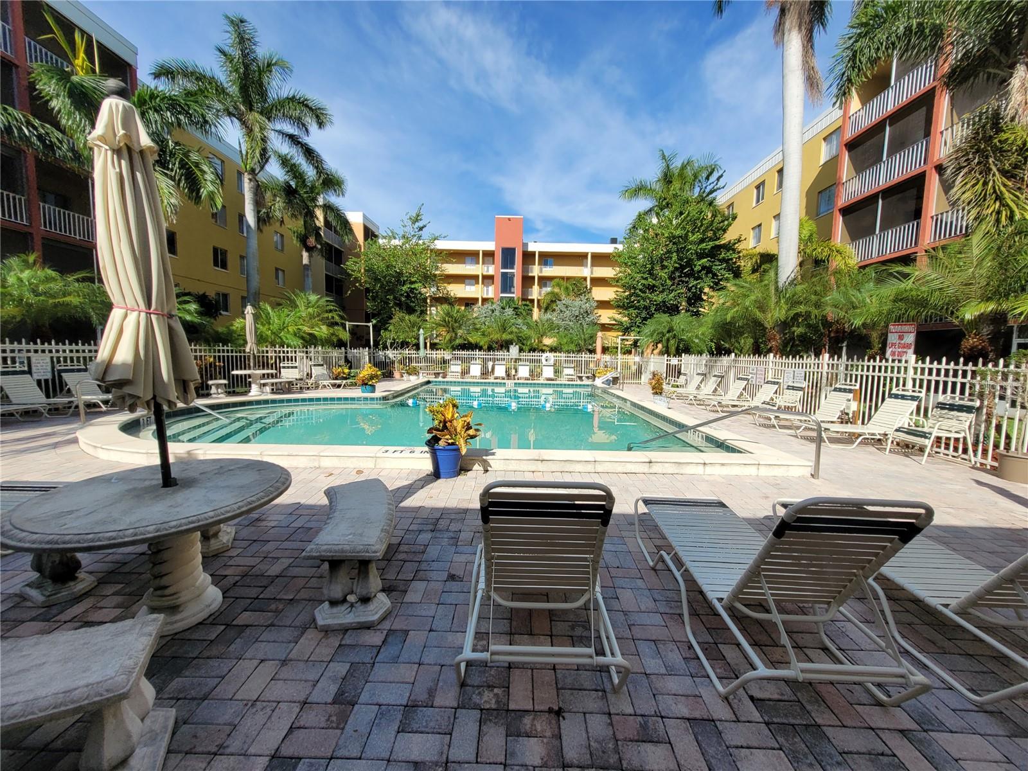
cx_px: 514
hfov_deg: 106.2
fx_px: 386
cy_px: 386
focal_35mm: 13
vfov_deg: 89.9
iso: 40
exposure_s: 1/1350
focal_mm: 1.74
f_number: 2.2
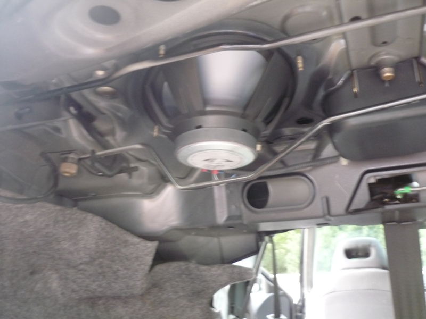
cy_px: 160
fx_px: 406
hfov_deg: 55.4
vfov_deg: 42.9
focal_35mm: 33
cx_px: 213
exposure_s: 1/13
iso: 400
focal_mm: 5.5
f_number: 2.8
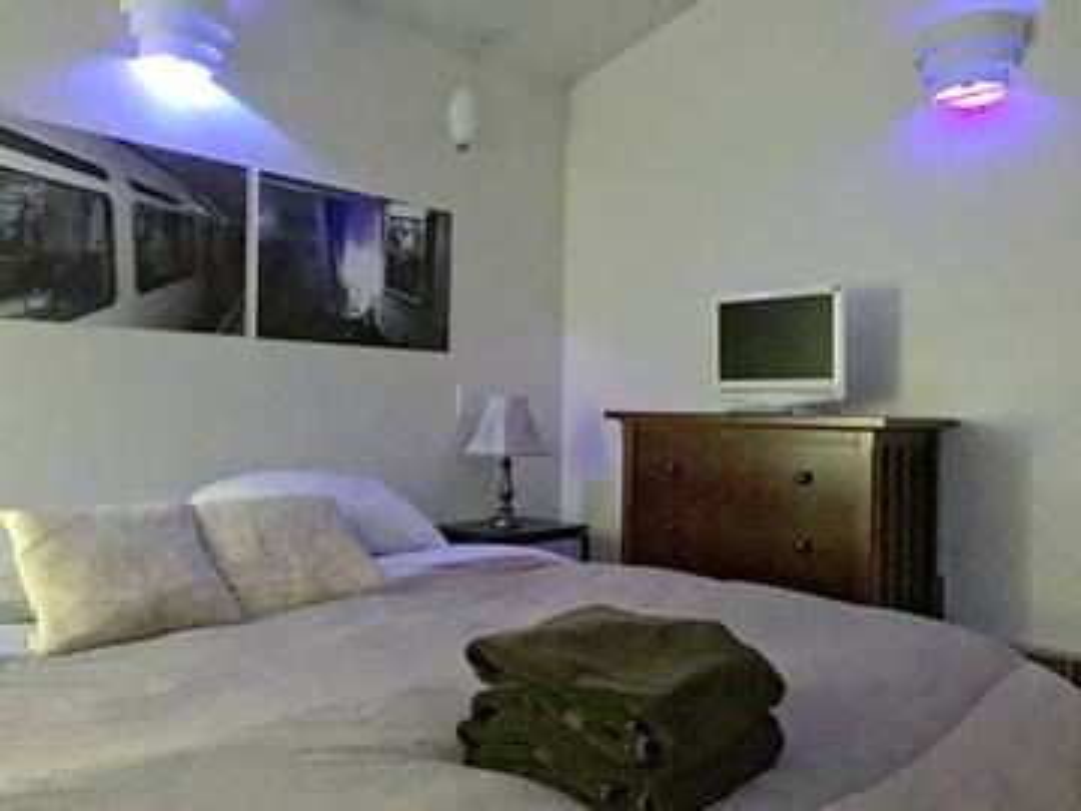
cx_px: 540
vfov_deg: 48.2
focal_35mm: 29
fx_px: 906
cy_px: 406
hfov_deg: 61.7
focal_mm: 4.15
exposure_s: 1/4
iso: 500
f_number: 2.2
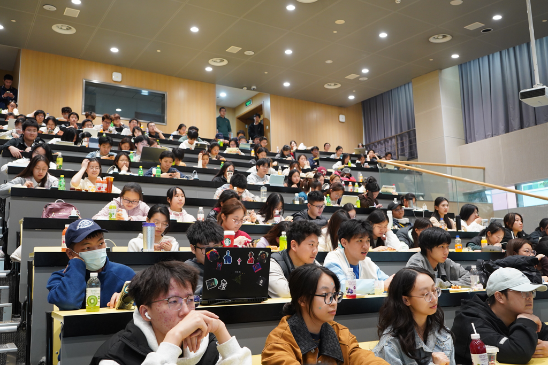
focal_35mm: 32
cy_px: 182
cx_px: 274
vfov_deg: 41.1
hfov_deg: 58.7
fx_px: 487
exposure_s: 1/40
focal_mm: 32
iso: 2500
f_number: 5.6
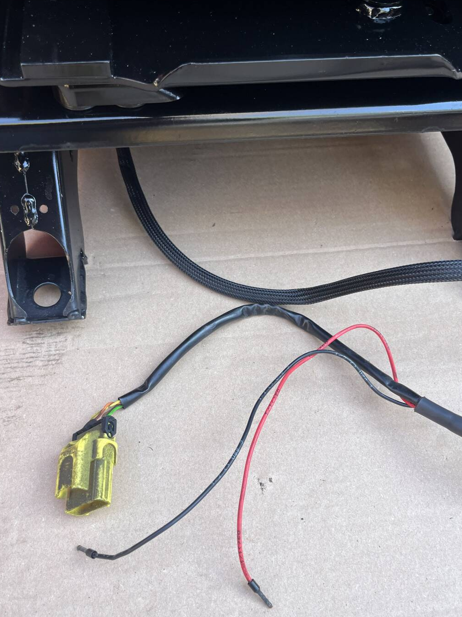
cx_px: 220
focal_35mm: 31
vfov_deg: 58.2
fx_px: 552
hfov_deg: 45.4
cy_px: 339
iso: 32
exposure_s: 1/129
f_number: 1.6
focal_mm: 5.1
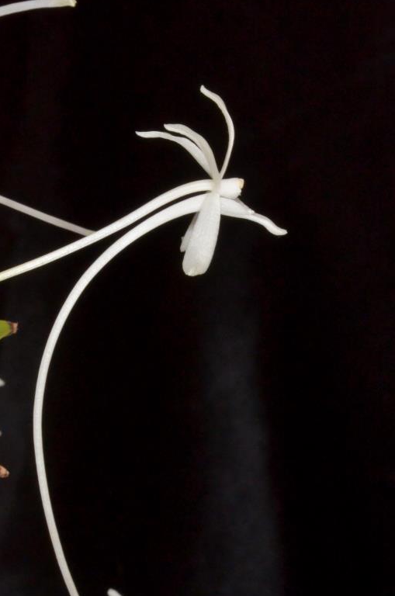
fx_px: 1983
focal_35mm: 120
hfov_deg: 11.4
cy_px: 338
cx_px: 187
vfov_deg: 17.1
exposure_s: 1/60
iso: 1600
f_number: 22
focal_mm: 60
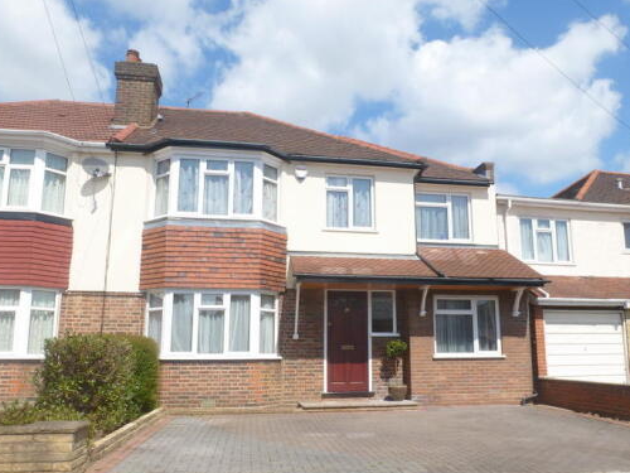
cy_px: 263
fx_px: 510
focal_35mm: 28
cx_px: 351
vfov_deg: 49.6
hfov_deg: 63.3
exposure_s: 1/400
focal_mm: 4.3
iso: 100
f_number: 5
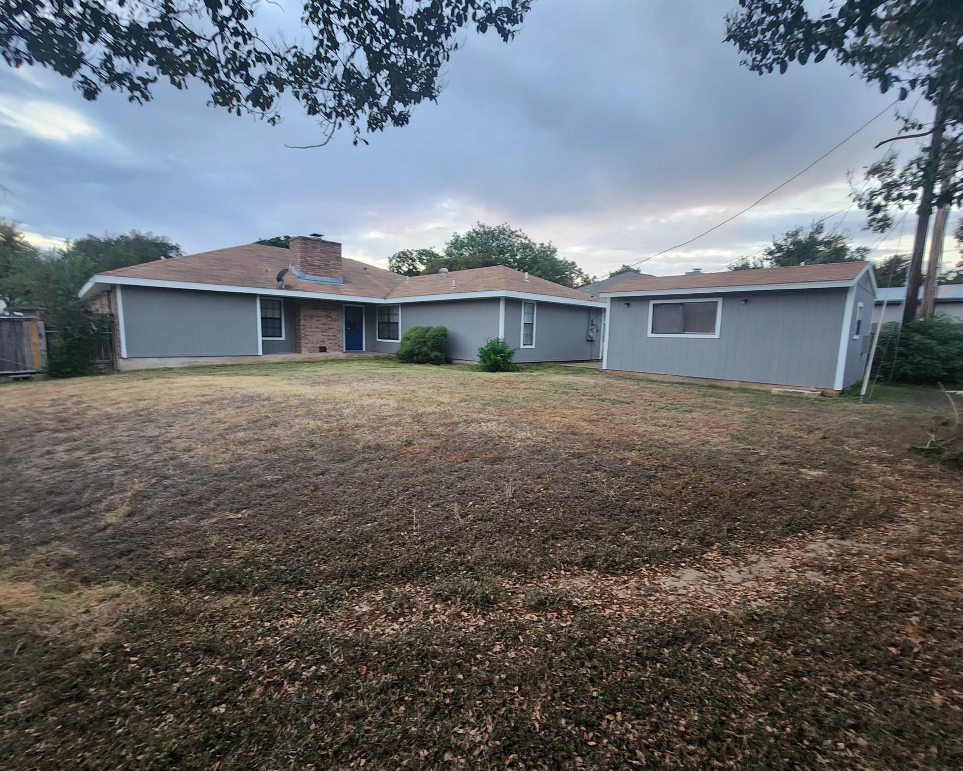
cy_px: 393
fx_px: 399
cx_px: 477
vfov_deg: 88.0
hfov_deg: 100.7
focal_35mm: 14
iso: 320
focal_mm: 2.2
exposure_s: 1/30
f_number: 2.2
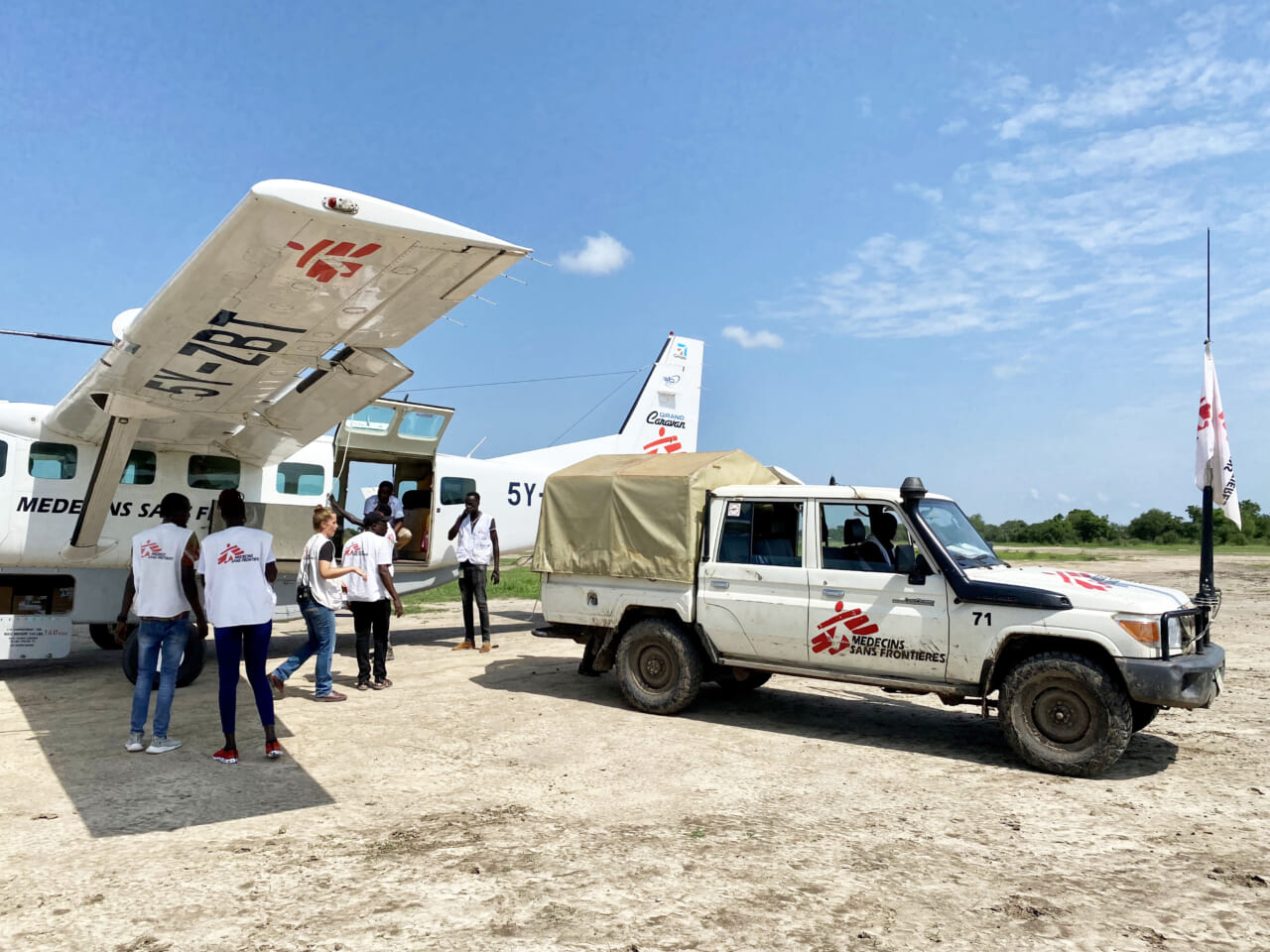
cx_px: 635
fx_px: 954
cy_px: 476
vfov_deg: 53.1
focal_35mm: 26
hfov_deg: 67.3
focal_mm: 4.25
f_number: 1.8
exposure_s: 1/4115
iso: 32
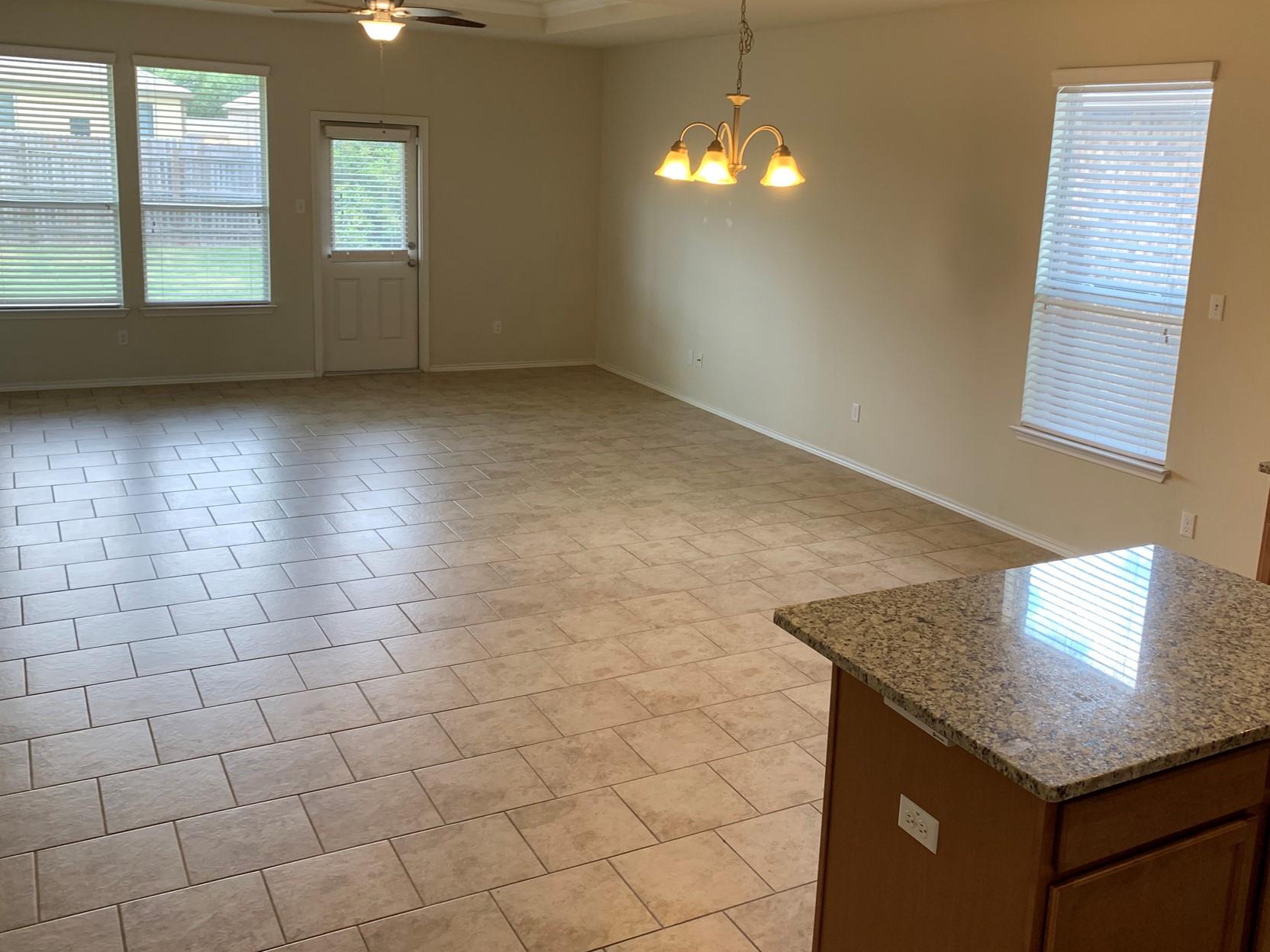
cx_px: 690
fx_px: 1174
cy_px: 407
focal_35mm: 32
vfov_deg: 44.0
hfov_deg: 56.7
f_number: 1.8
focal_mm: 4.25
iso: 64
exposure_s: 1/120
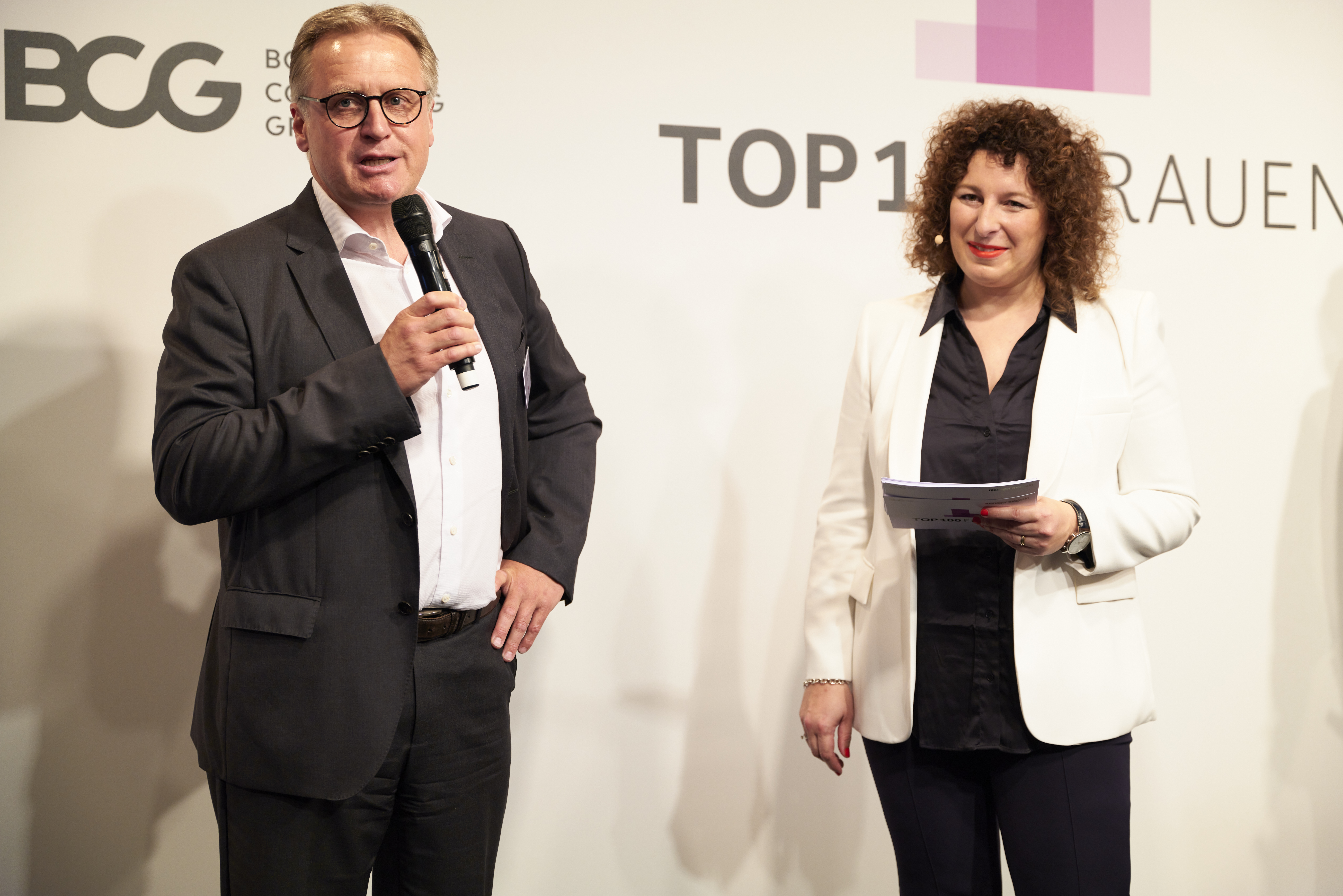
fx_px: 1866
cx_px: 672
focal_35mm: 50
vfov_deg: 27.0
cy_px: 448
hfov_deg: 39.6
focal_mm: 50
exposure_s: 1/100
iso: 400
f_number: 2.8
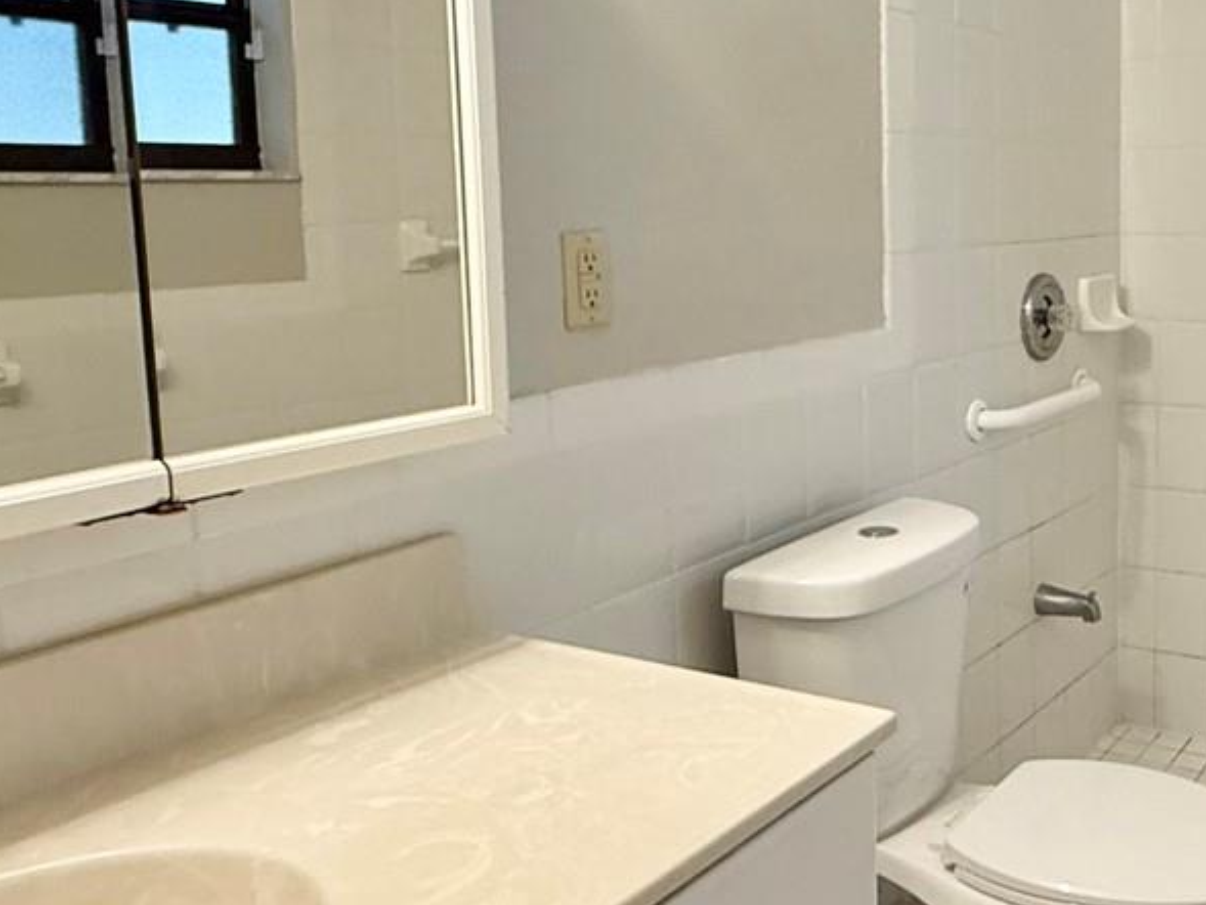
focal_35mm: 38
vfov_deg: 37.5
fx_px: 1324
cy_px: 336
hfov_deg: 43.7
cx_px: 1134
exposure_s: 1/120
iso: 320
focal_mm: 2.22
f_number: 2.2
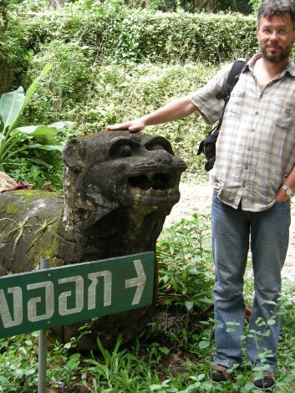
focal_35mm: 49
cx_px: 120
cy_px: 193
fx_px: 556
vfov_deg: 38.9
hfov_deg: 29.6
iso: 64
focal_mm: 7.5
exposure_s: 1/48.8
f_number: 3
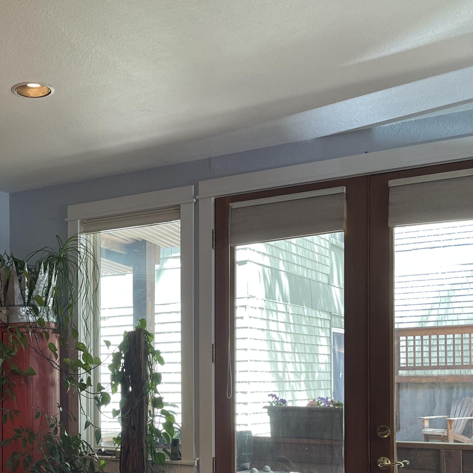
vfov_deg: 32.5
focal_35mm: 51
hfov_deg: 32.3
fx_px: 788
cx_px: 78
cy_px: 379
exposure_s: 1/60
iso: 64
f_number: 1.6
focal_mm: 4.2
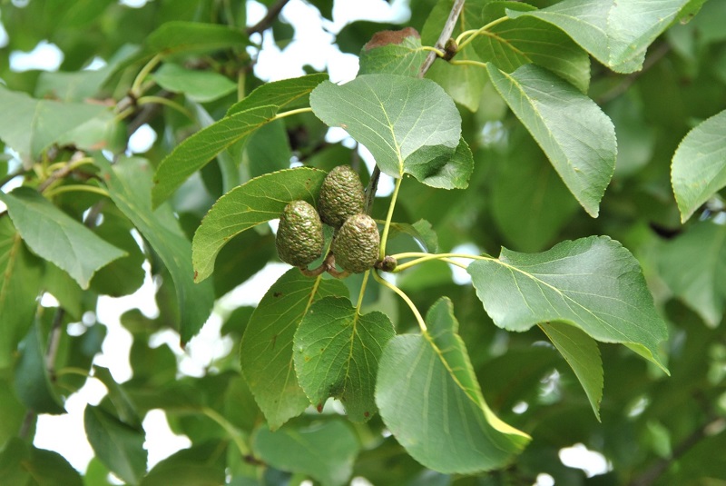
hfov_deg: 17.0
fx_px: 2422
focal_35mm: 120
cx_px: 363
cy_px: 243
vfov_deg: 11.4
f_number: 9
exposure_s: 1/60
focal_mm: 80
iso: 220
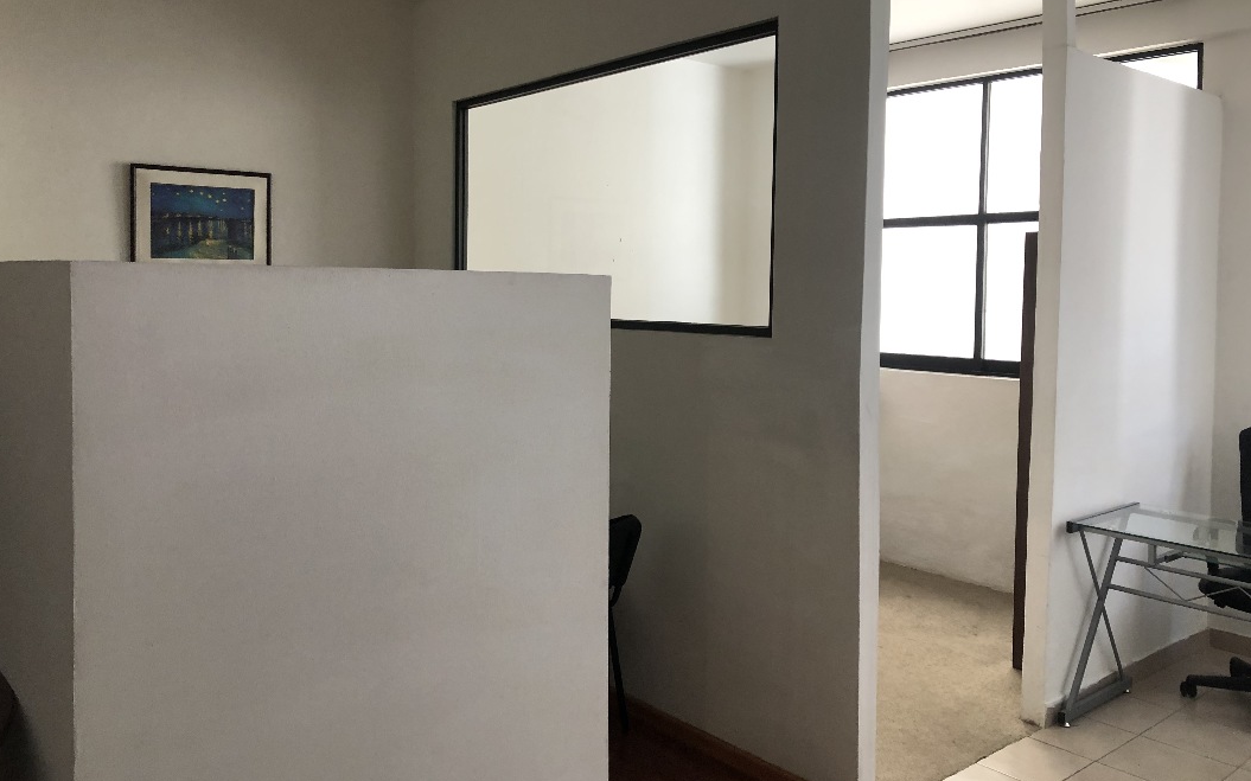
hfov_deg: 62.9
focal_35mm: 30
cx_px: 624
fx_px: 1023
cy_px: 340
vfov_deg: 41.7
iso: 32
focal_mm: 3.99
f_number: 1.8
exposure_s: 1/30
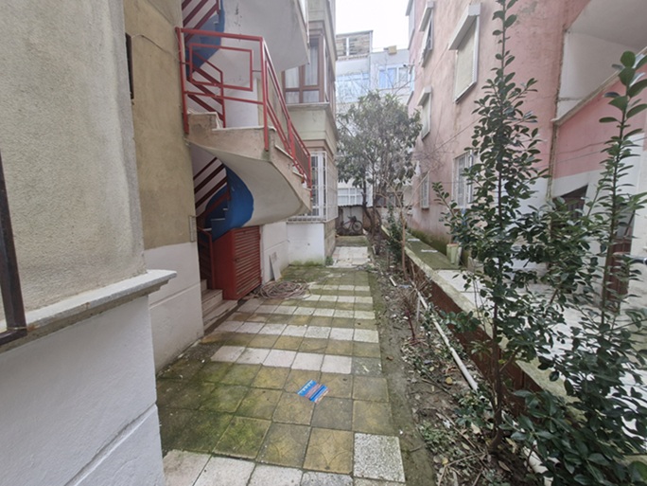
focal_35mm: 13
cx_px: 324
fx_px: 243
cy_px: 243
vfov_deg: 89.9
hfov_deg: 106.2
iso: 50
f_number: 2.2
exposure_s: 1/100
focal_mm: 1.74
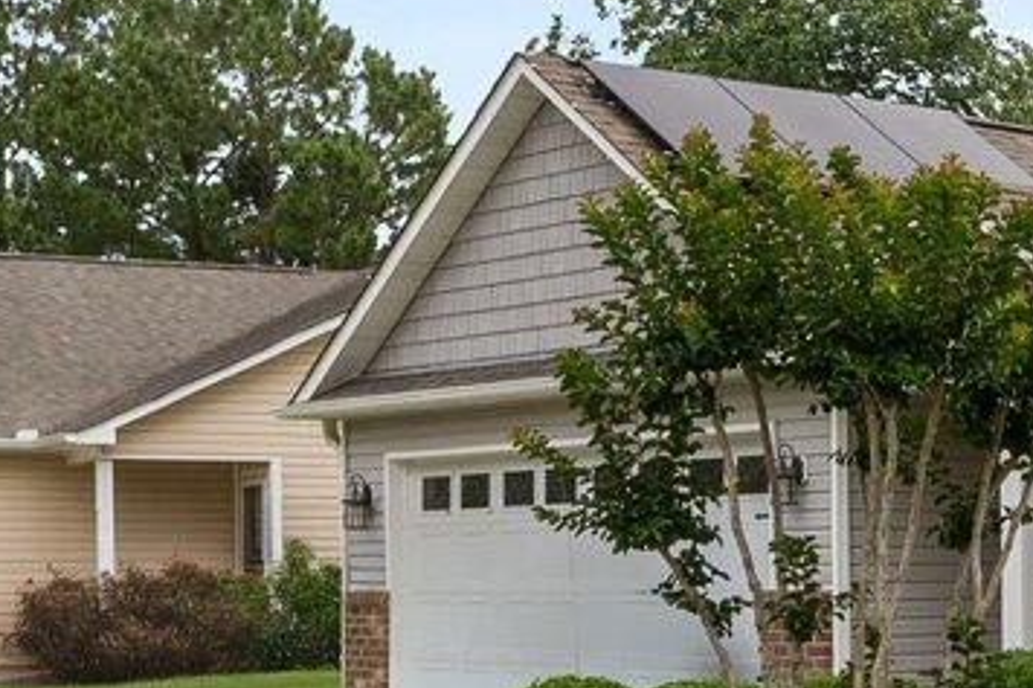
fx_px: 2639
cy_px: 588
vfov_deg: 14.7
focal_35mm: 92
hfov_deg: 20.7
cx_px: 1239
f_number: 10
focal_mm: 16
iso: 200
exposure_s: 1/250
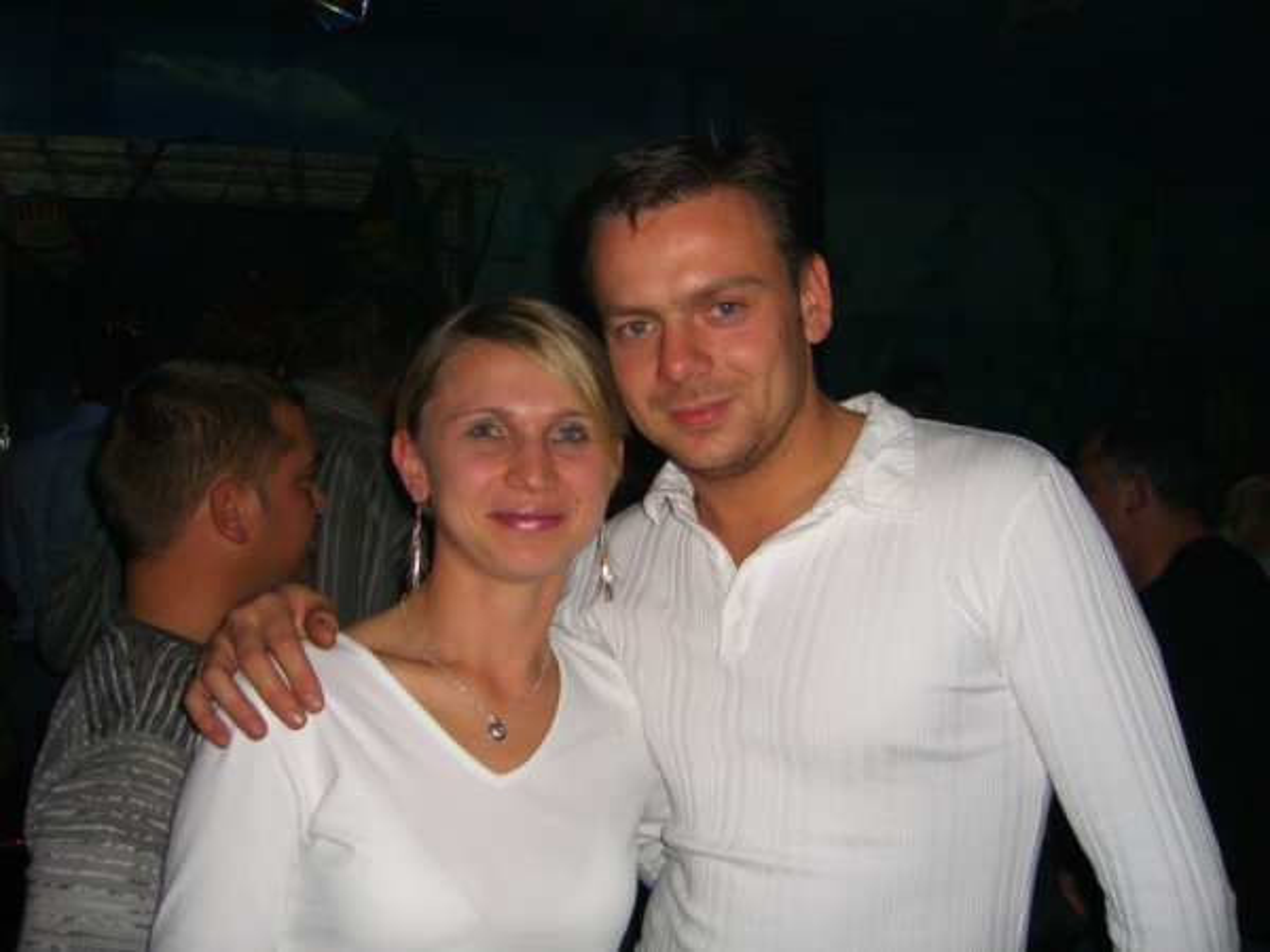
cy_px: 476
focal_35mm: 38
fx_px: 1394
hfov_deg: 49.0
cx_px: 635
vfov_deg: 37.7
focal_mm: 7.9
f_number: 2.8
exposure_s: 1/60
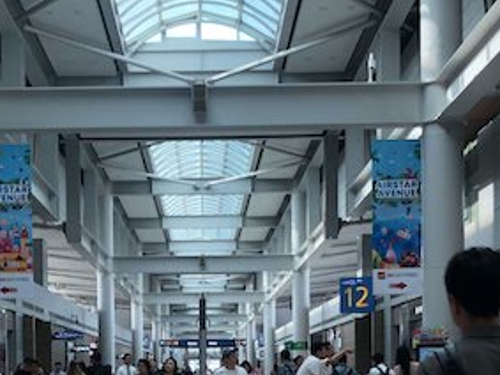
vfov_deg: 18.8
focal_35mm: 76
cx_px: 187
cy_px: 380
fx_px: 1097
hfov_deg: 25.6
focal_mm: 4
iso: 50
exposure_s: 1/120
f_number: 1.8
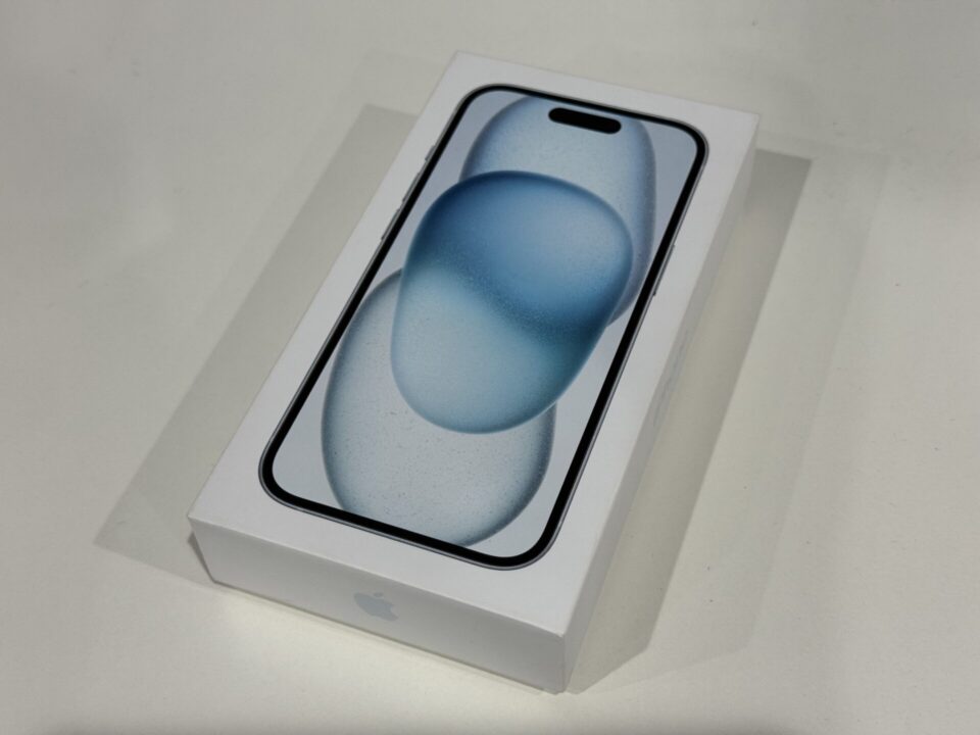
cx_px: 490
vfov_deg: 30.3
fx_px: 1359
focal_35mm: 48
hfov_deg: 39.7
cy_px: 368
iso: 64
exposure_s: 1/60
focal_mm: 6.76
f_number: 1.78
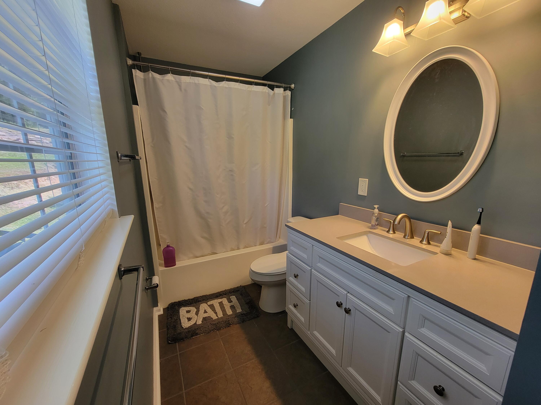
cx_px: 270
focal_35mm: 13
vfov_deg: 89.9
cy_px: 202
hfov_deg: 106.2
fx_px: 203
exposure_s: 1/60
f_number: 2.2
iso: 125
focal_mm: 2.2
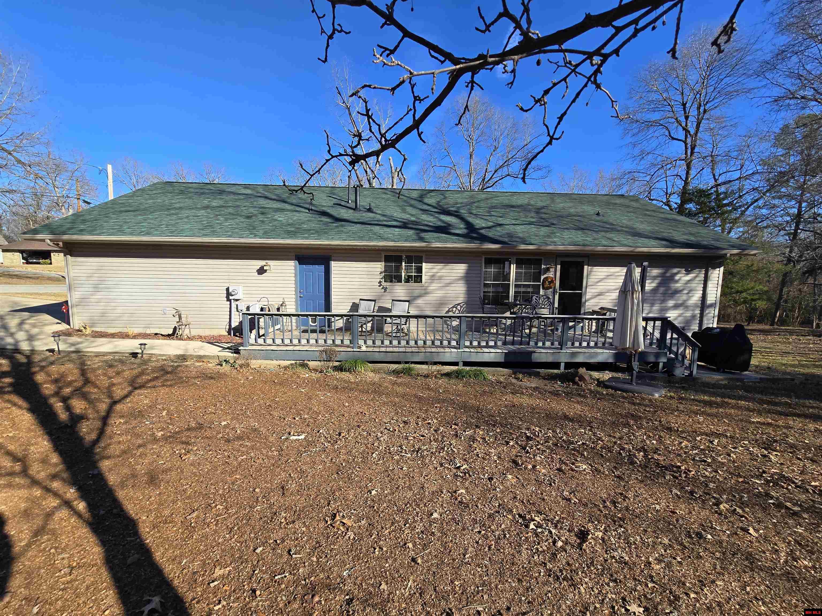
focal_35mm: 13
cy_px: 308
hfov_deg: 106.2
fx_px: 309
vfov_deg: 89.9
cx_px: 411
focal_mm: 2.2
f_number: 2.2
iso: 80
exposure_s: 1/2000
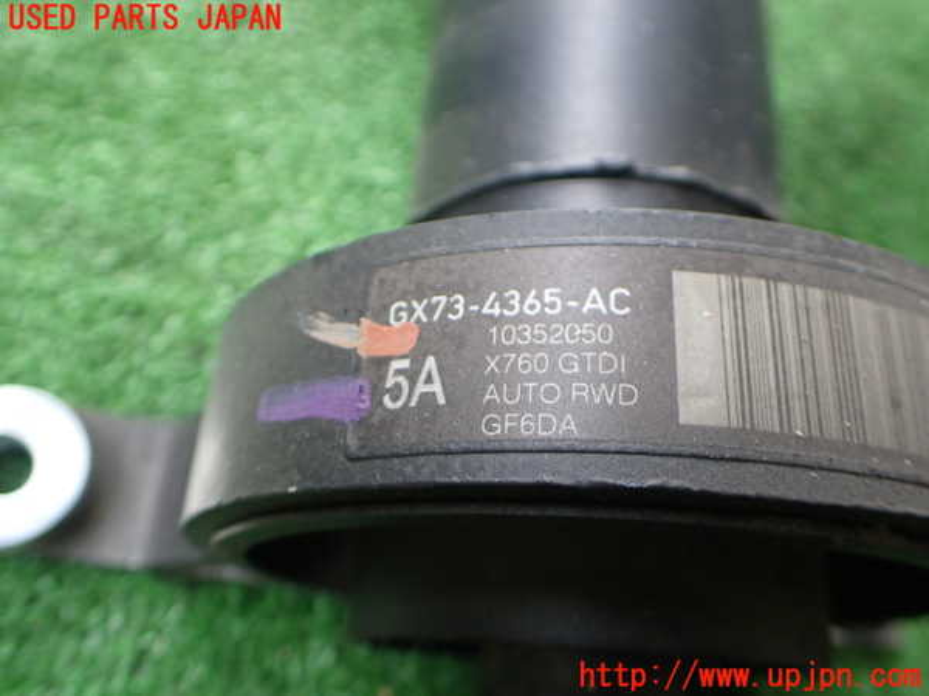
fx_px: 805
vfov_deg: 46.8
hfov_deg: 60.0
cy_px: 348
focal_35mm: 30
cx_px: 464
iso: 320
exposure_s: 1/125
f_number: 2.3
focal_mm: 5.4
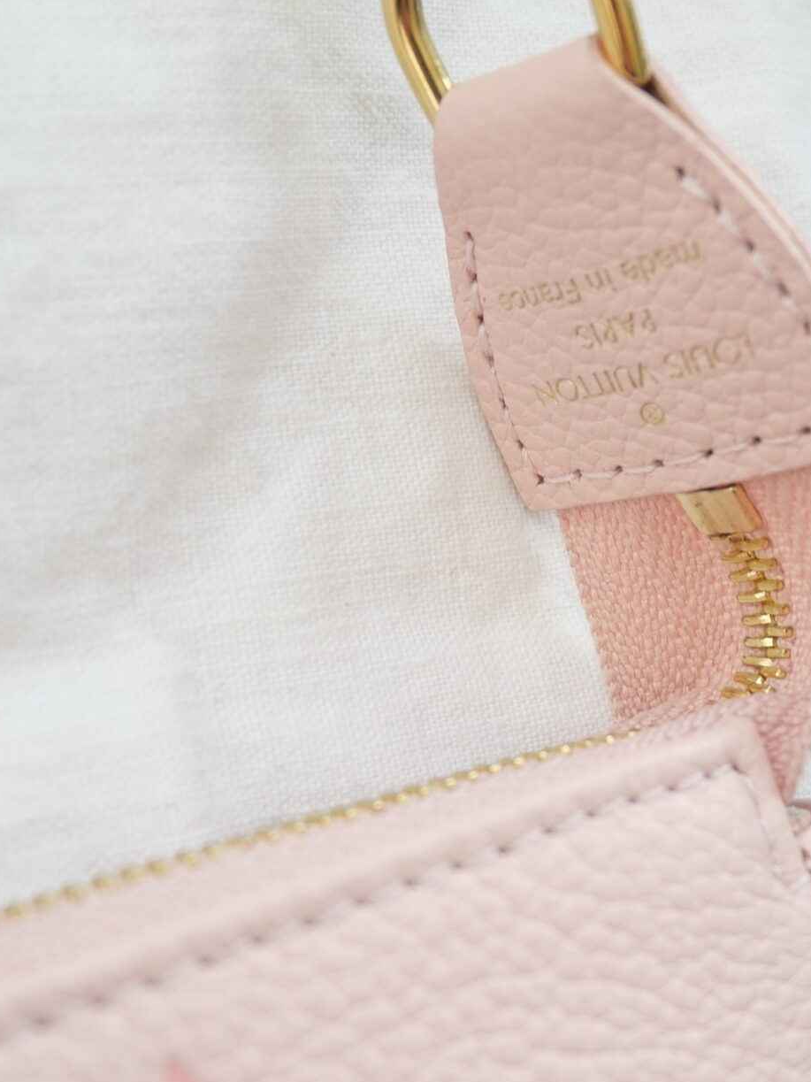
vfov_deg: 29.0
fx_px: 2093
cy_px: 508
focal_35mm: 67
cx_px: 555
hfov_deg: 21.8
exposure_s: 1/60
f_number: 3.9
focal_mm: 16
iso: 400
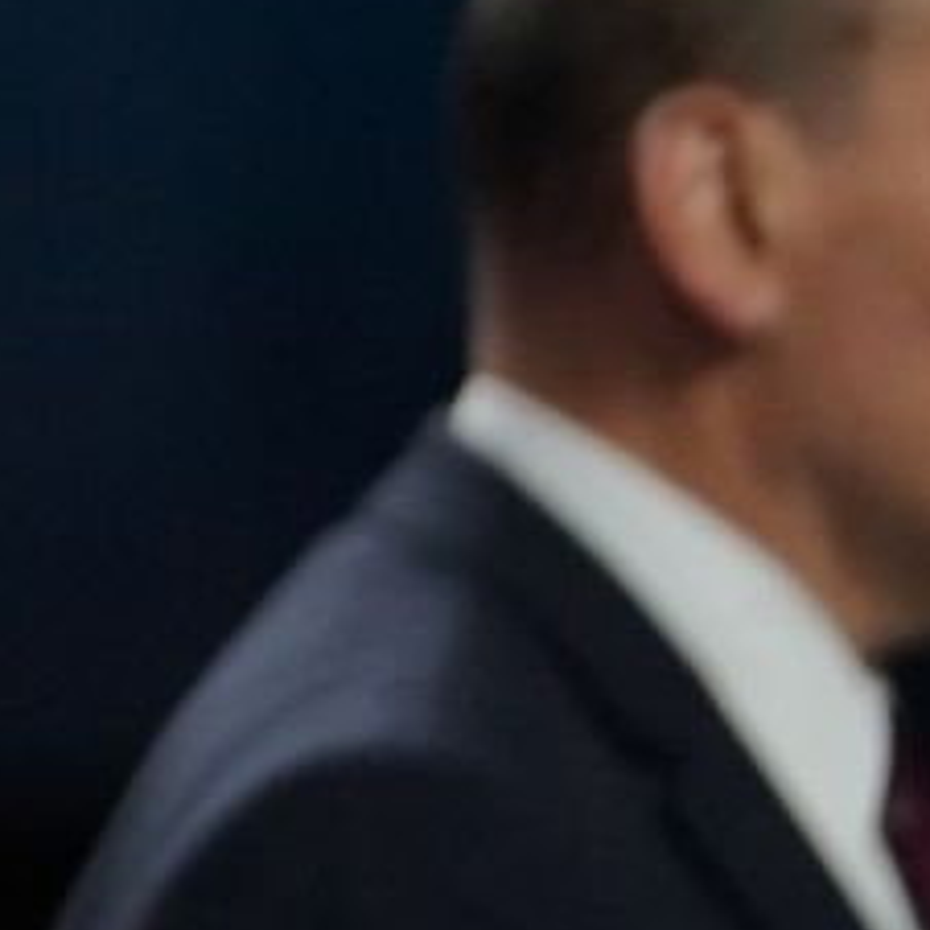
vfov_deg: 0.9
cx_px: -2123
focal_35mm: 2032
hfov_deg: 0.9
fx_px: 61764
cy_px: 305
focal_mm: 200
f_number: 2.8
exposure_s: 1/1000
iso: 1000
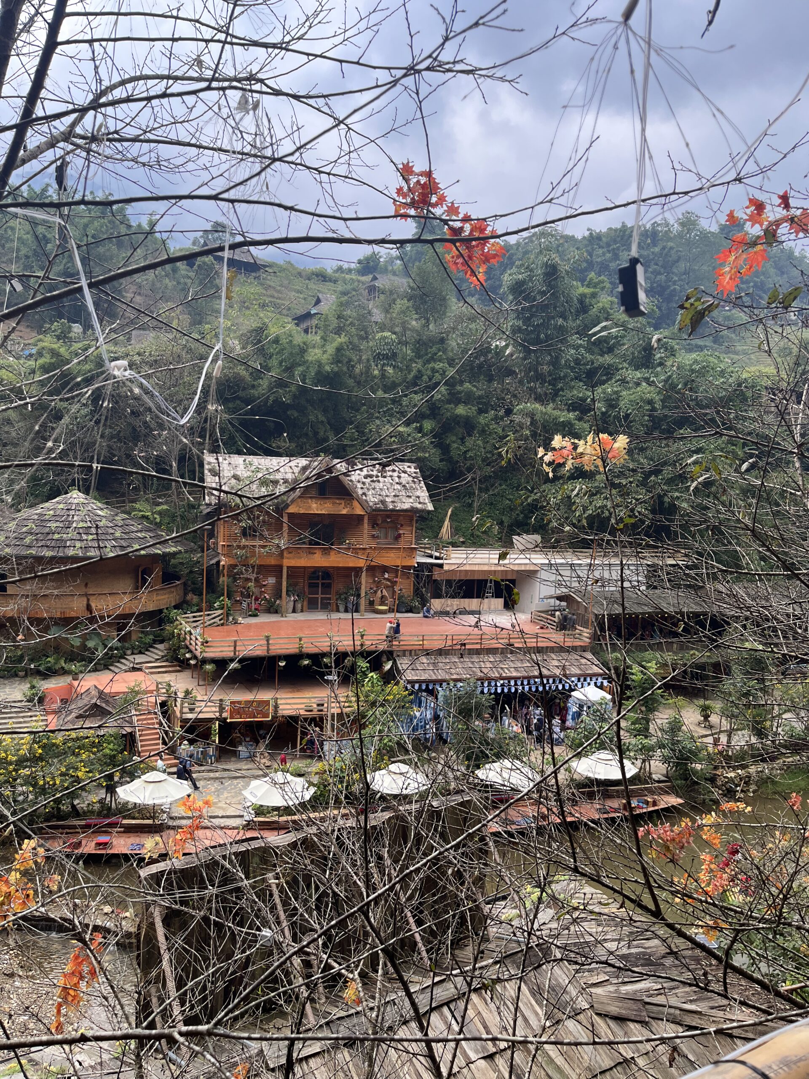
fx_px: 810
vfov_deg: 67.3
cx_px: 404
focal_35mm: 26
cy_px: 540
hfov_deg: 53.1
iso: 50
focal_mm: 5.1
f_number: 1.6
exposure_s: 1/477
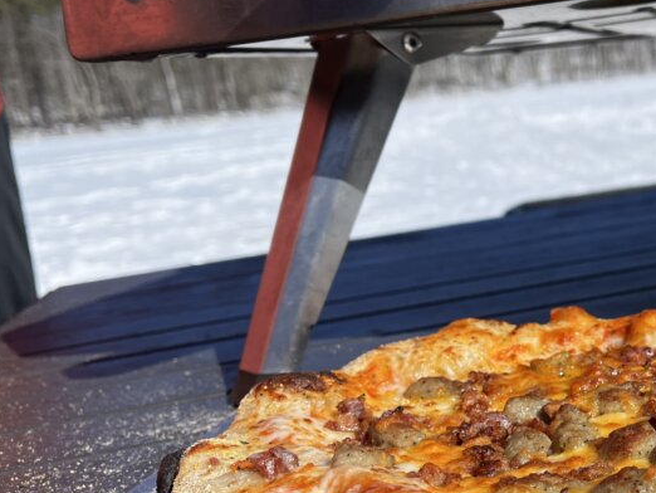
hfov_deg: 35.1
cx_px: 599
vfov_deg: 28.5
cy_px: 303
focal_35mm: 51
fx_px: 967
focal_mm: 5.1
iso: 50
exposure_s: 1/5556
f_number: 1.6
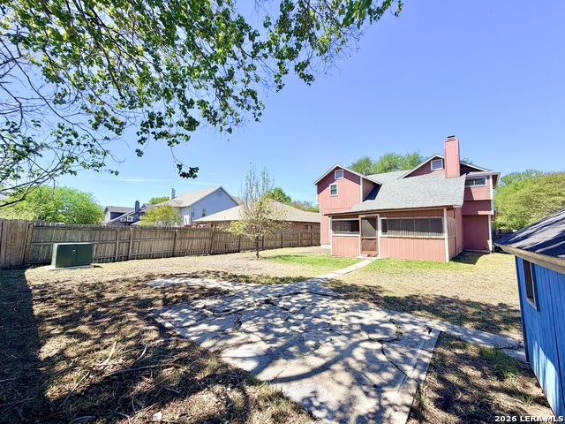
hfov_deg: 102.1
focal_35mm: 14
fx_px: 229
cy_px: 212
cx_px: 282
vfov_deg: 85.7
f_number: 2.2
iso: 25
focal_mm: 2.22
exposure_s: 1/770
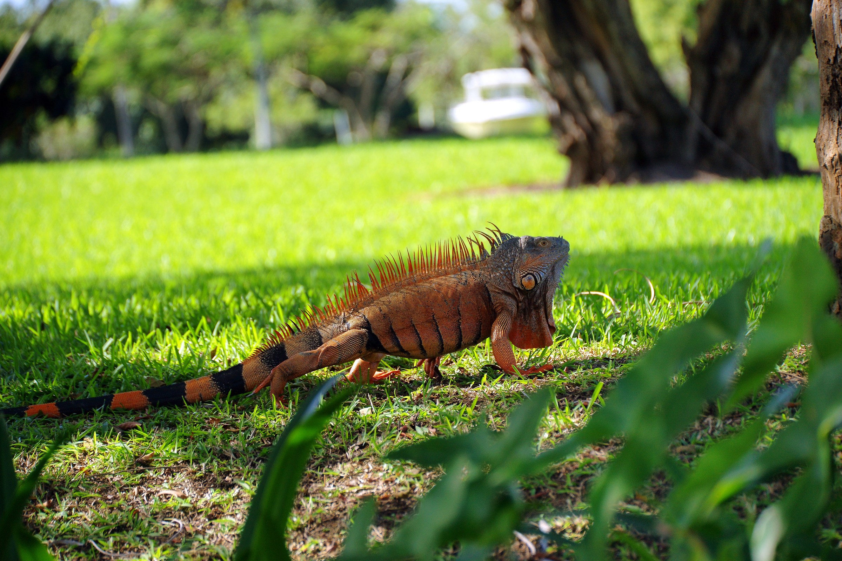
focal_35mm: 180
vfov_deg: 7.6
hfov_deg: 11.4
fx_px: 4210
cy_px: 280
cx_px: 421
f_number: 5
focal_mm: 180
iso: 200
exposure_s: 1/640
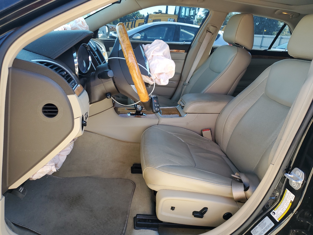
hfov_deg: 67.3
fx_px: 235
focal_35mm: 26
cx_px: 156
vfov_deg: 53.1
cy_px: 118
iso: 50
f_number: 1.5
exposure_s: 1/222
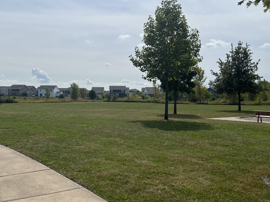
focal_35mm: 43
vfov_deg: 33.6
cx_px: 113
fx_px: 335
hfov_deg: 43.7
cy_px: 92
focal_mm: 5.7
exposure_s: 1/11364
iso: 50
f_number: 1.5
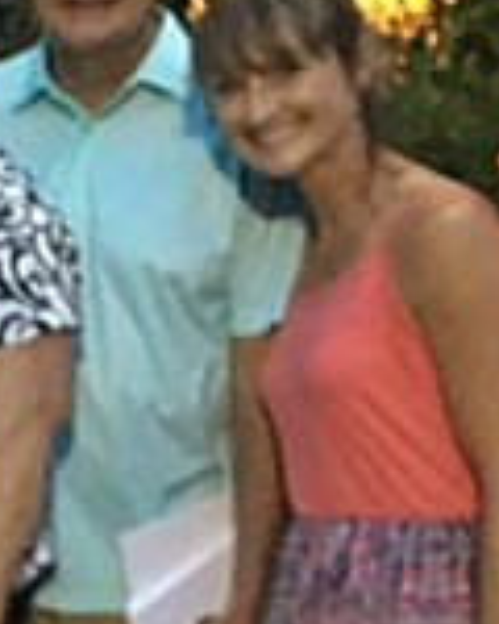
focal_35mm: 121
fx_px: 2234
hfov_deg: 11.2
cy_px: 437
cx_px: -595
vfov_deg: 15.8
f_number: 2.2
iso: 500
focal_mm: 4.15
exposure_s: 1/15
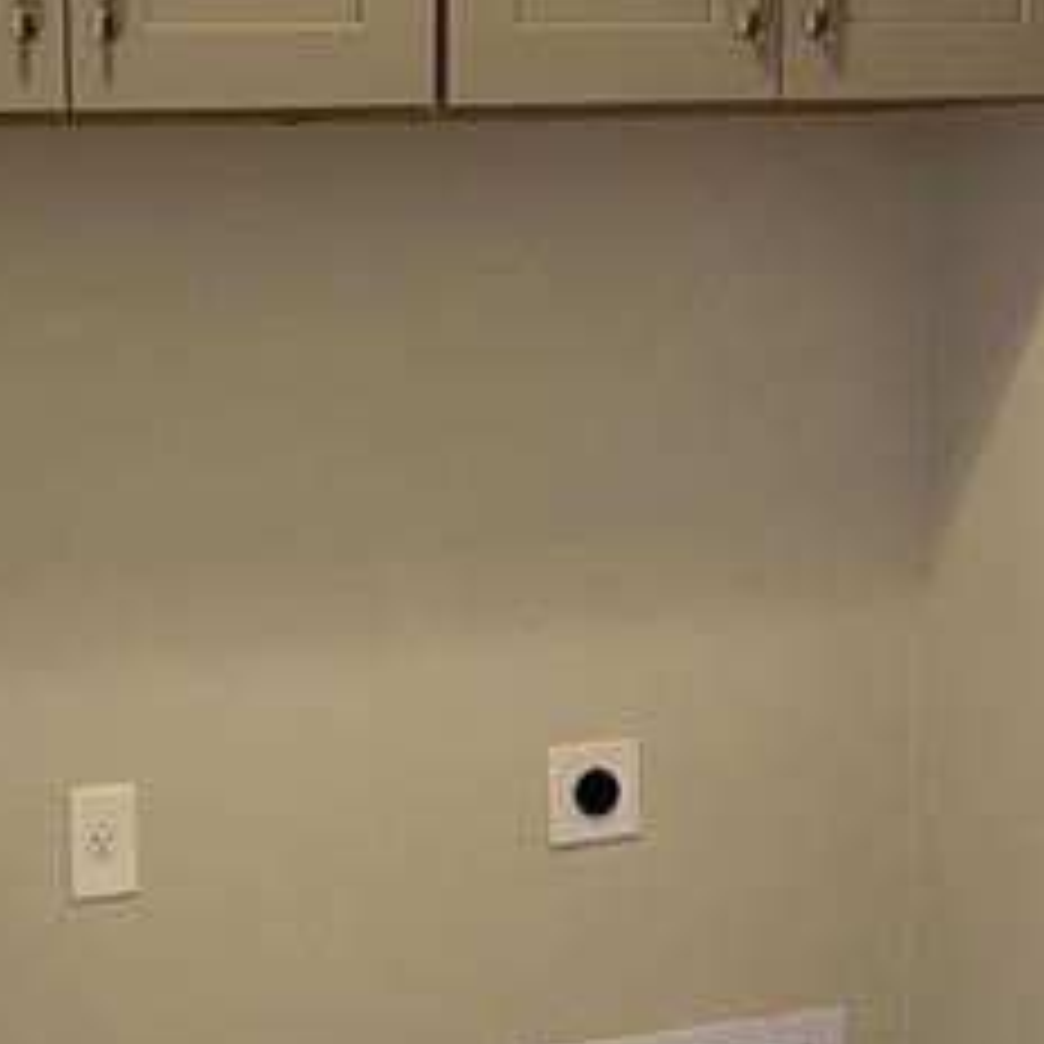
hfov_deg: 22.1
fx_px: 2593
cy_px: 562
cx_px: 45
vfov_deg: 22.8
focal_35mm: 76
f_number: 1.5
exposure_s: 1/60
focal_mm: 5.7
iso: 100
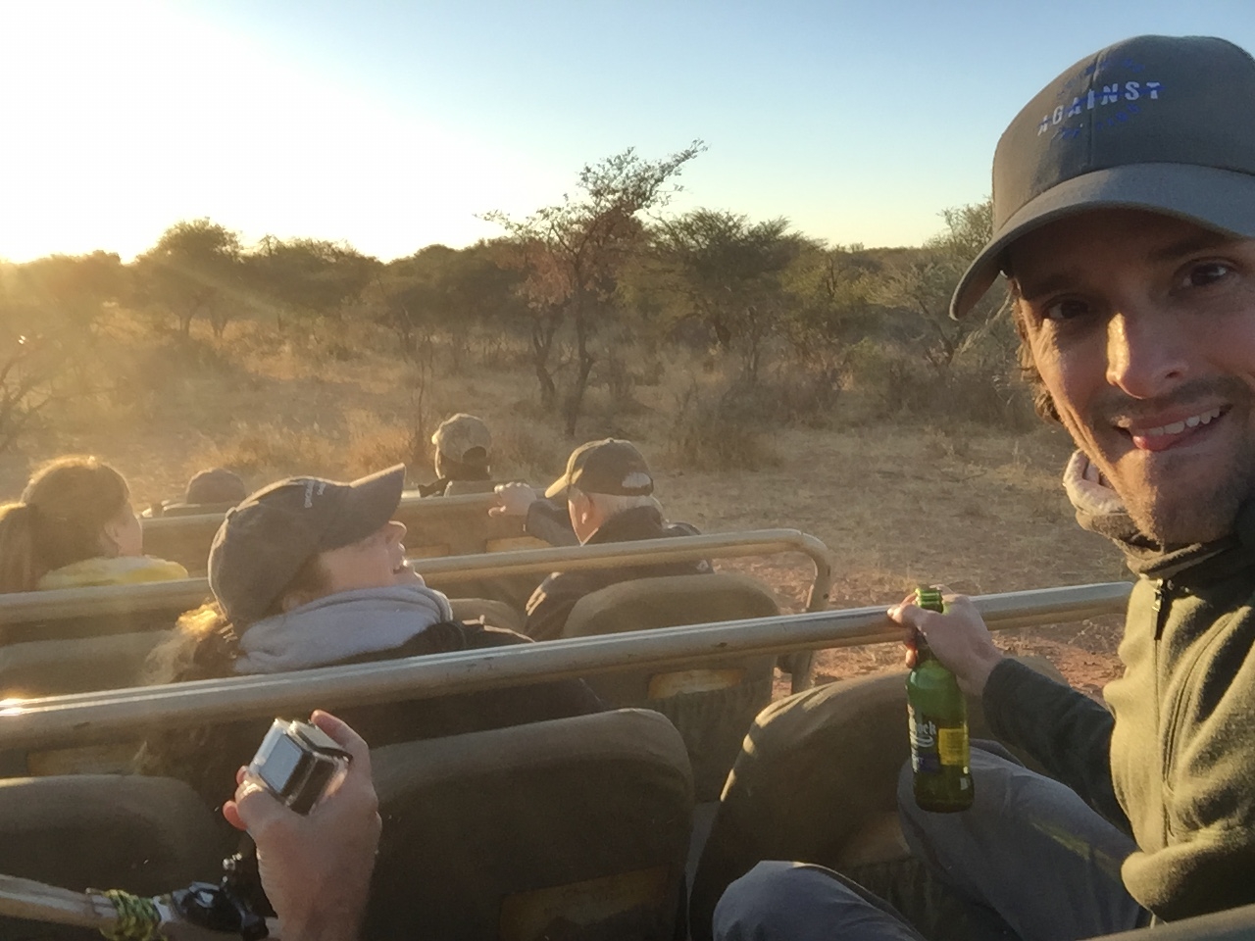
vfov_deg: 45.4
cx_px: 628
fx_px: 1124
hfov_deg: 58.4
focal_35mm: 31
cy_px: 470
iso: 32
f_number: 2.2
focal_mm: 2.65
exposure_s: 1/323
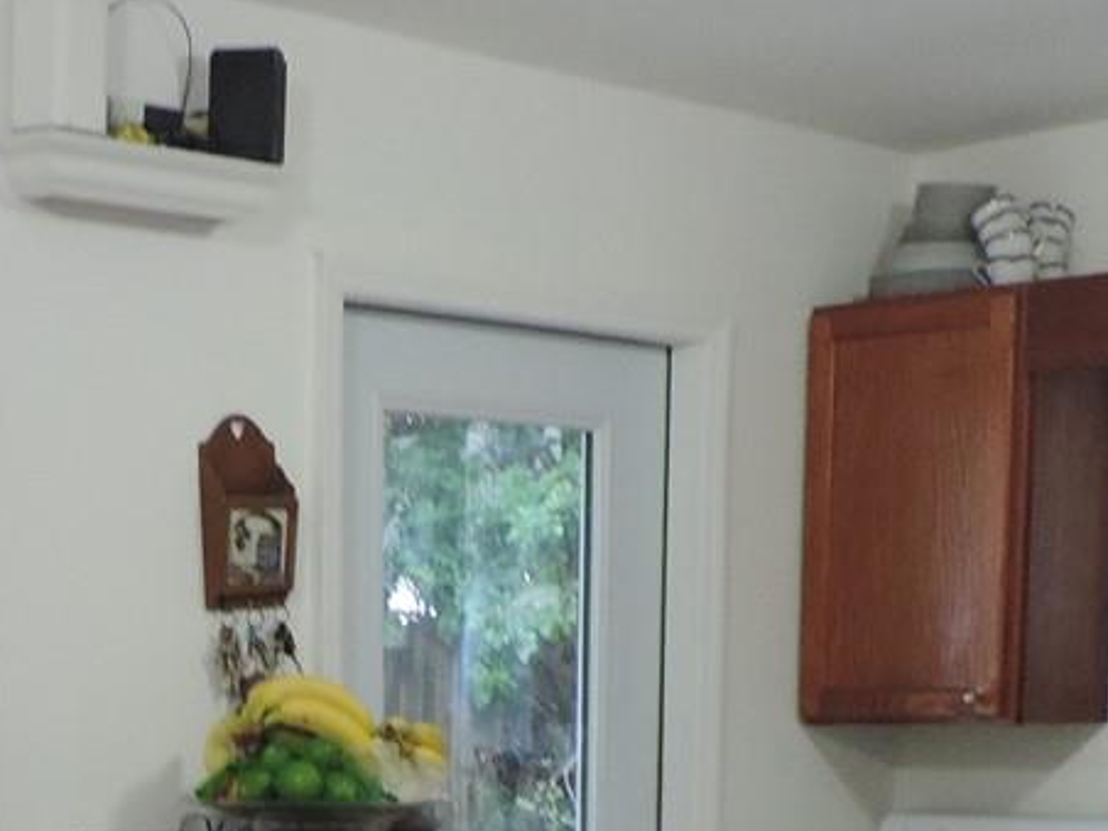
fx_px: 2721
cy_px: 1213
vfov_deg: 16.0
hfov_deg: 22.8
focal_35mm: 85
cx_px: 265
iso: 400
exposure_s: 1/13
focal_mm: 4.3
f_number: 3.3
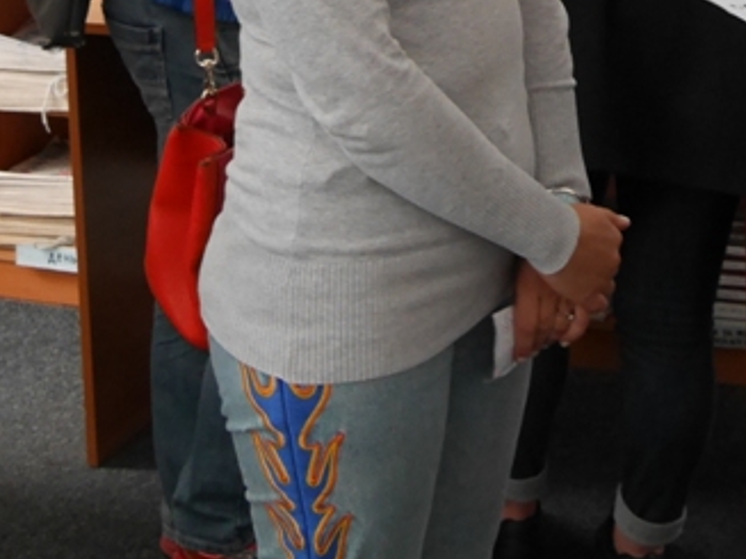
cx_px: 390
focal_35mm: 101
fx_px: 2176
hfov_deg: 19.5
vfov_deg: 13.8
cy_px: -254
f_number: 3.7
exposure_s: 1/60
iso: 1600
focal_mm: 17
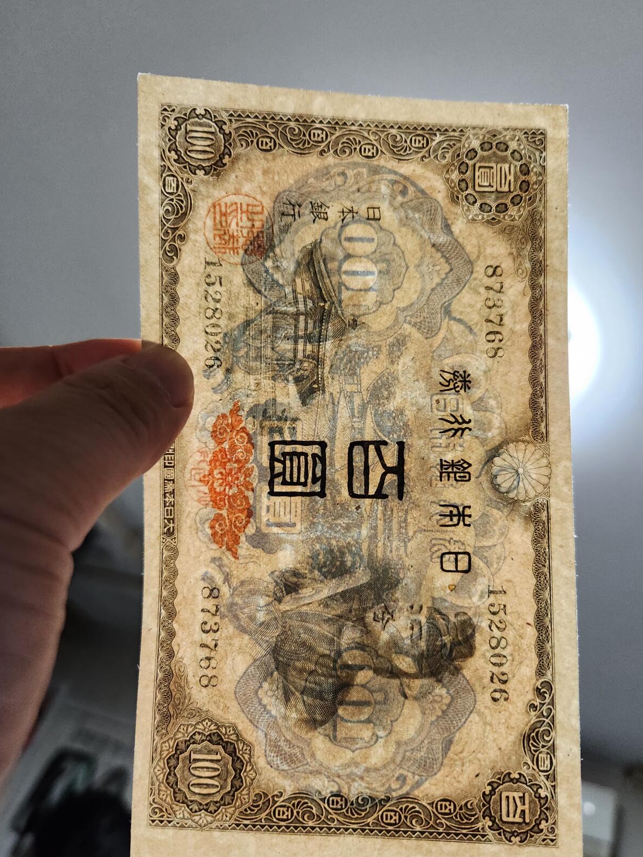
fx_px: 644
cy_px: 449
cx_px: 325
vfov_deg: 67.3
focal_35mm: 26
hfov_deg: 53.1
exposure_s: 1/50
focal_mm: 5.4
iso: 640
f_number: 1.8
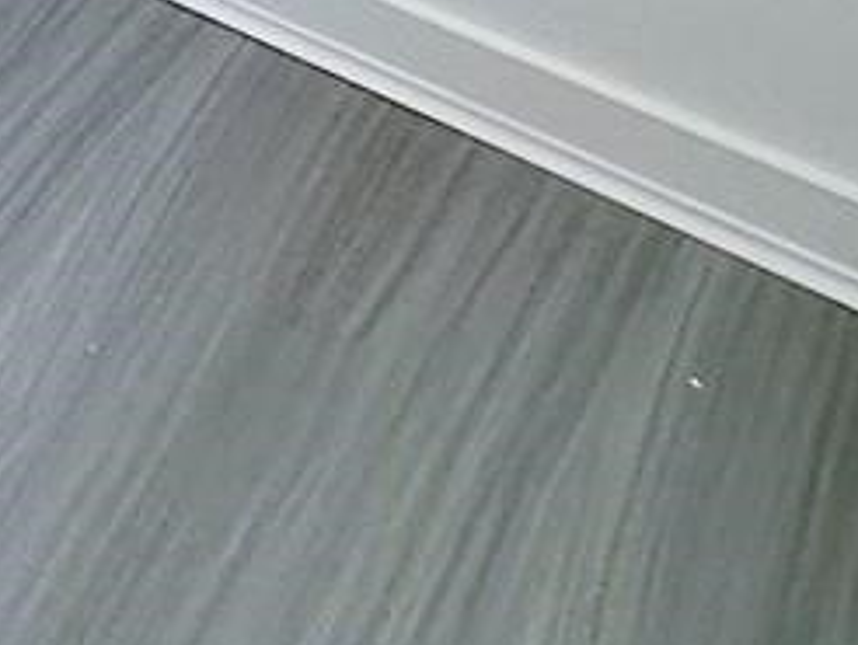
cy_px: -1314
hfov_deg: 15.0
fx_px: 2258
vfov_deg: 10.7
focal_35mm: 91
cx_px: -1088
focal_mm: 2.22
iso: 64
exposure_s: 1/120
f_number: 2.2
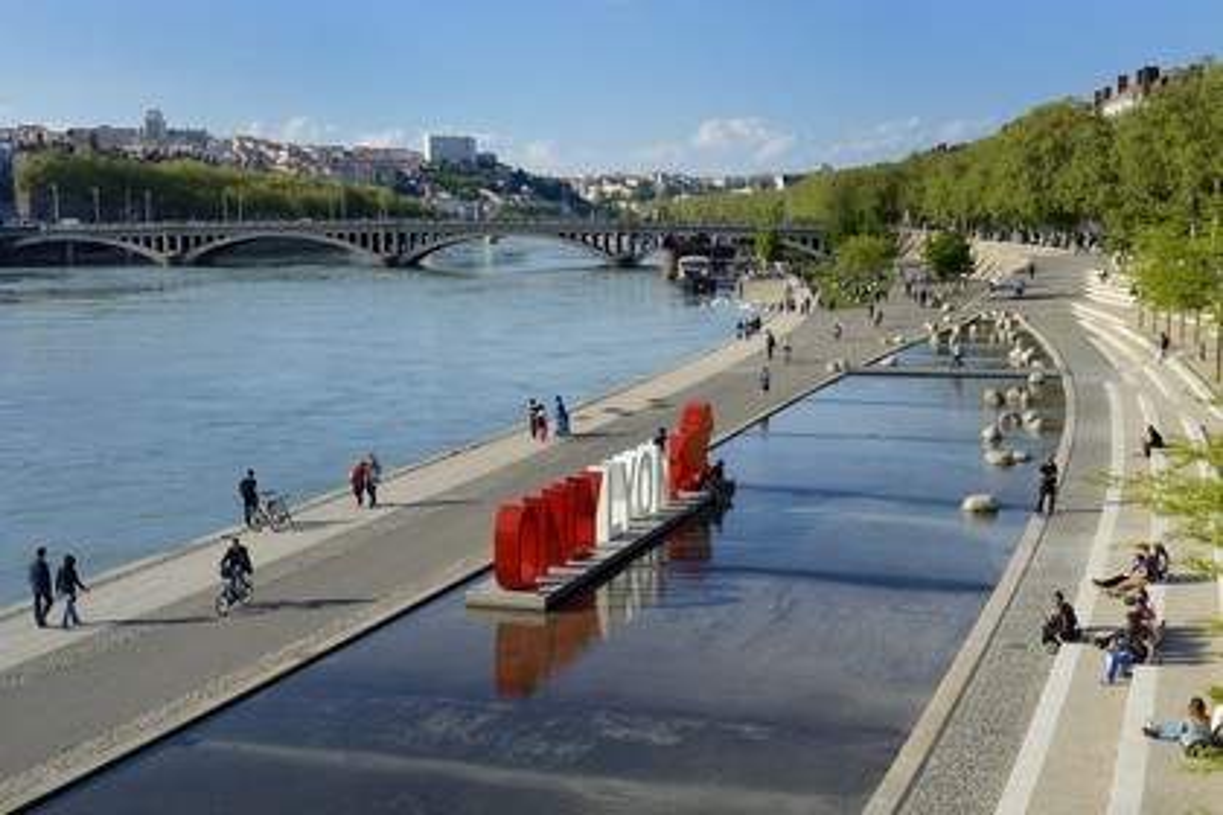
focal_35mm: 48
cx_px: 612
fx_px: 1631
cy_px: 408
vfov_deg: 28.1
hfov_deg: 41.1
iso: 200
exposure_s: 1/320
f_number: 9
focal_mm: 48
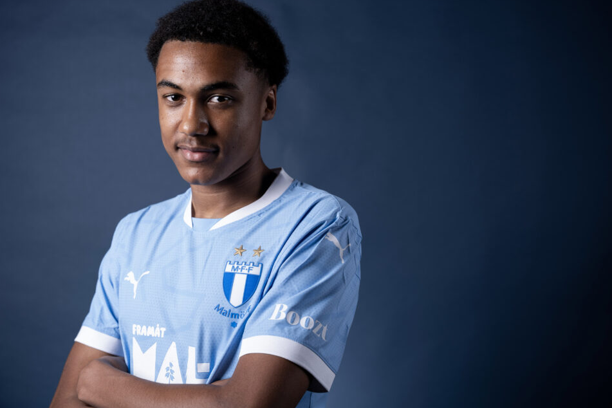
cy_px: 190
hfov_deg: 35.4
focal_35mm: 56
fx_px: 957
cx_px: 304
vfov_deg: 24.1
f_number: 4
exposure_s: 1/160
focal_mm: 52.3
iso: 50
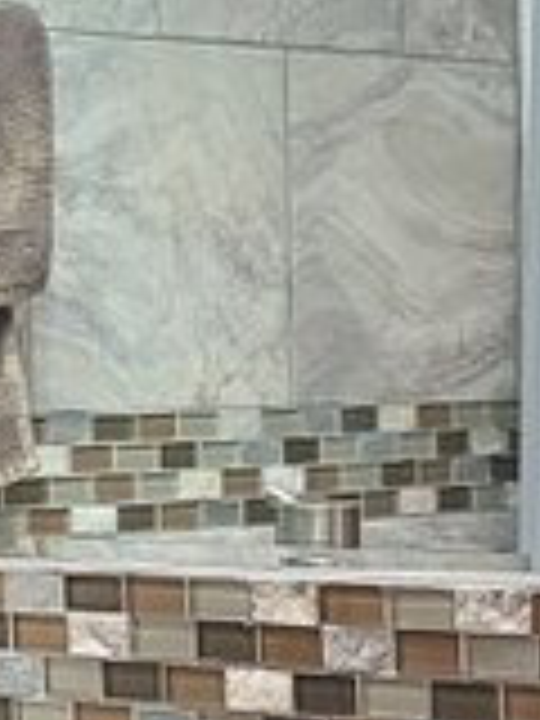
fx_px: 3827
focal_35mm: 184
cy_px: 821
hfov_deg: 8.1
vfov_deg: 10.6
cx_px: 448
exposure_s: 1/59
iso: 100
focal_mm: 5.4
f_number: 1.8
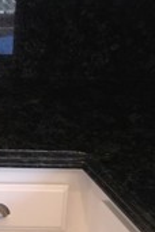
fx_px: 730
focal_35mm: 113
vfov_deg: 17.2
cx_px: -257
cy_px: -57
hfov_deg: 10.0
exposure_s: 1/41
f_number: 2.2
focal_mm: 4.15
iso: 25
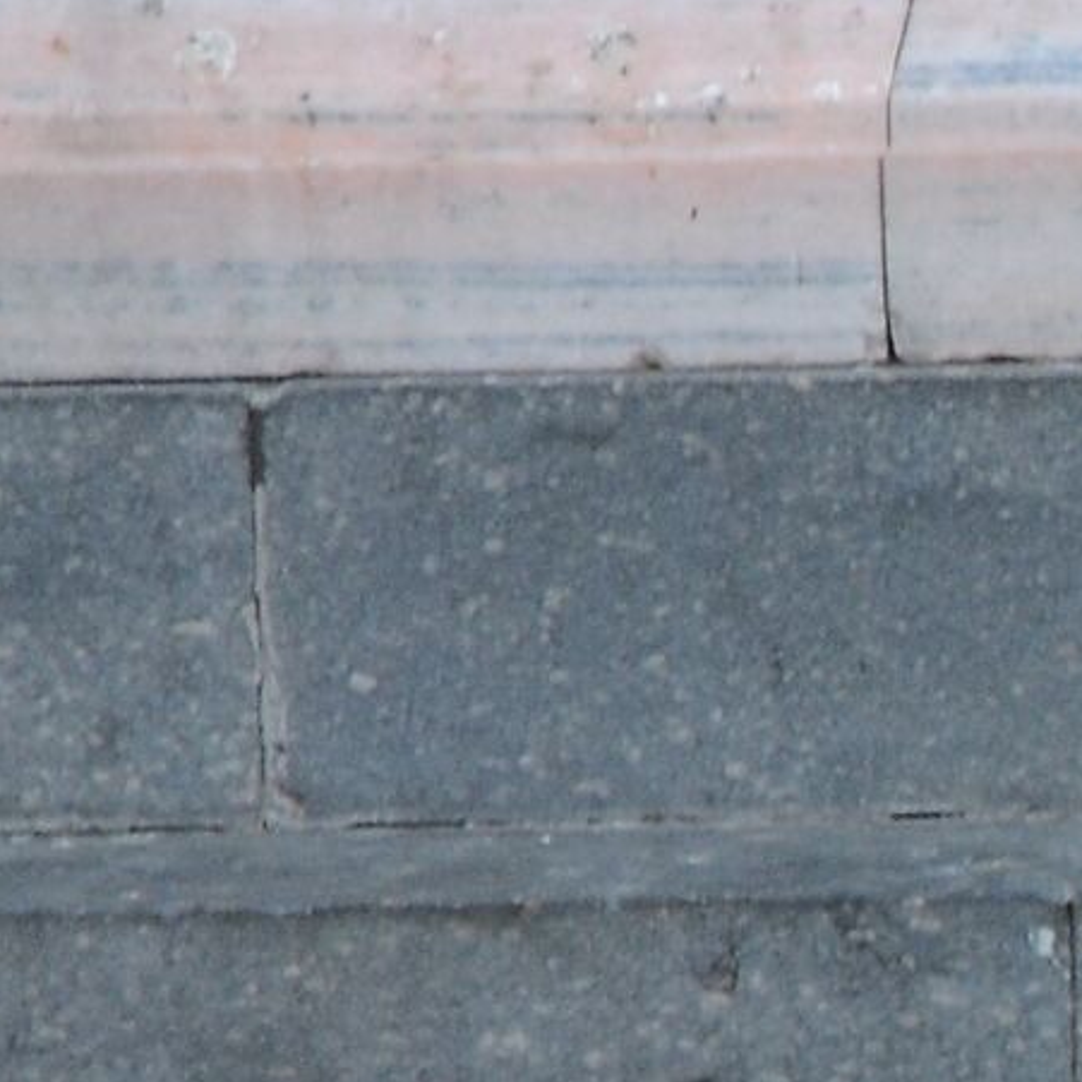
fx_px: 20379
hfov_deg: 3.0
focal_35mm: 576
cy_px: 638
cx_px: 2757
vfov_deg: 3.0
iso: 400
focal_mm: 85
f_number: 5.6
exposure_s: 1/20
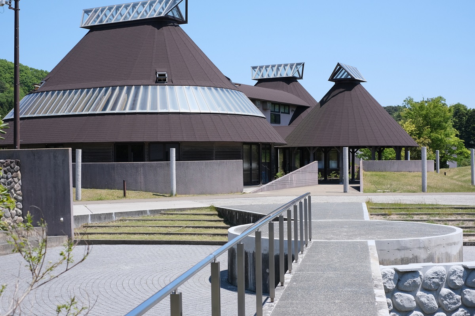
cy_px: 158
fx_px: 699
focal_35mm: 53
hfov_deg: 37.5
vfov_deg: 25.5
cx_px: 238
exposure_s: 1/1100
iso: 320
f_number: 5
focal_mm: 35
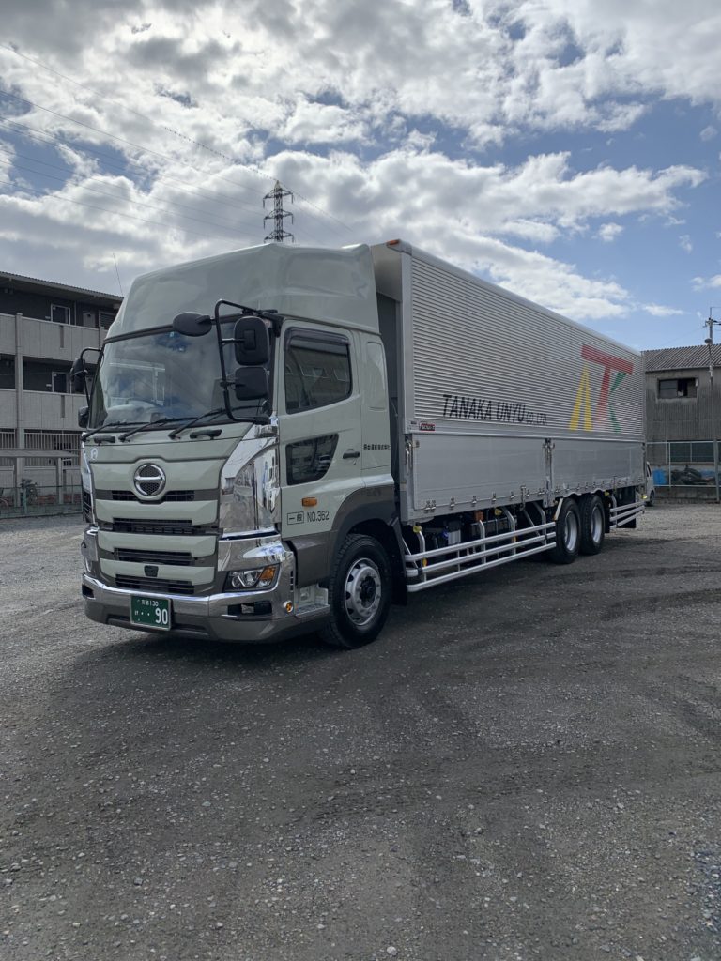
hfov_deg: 53.1
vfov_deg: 67.3
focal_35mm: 26
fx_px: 722
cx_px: 360
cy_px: 480
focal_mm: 4.25
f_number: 1.8
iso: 25
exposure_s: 1/5128
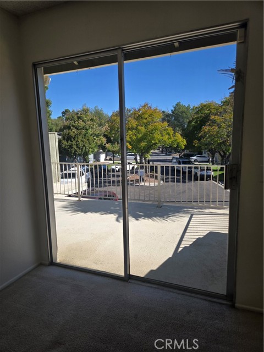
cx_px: 132
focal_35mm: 23
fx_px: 234
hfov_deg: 58.9
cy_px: 176
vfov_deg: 73.9
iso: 50
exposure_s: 1/2921
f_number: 1.8
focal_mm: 5.4
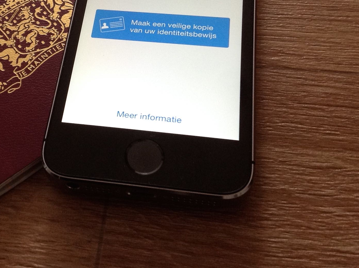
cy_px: 35
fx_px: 673
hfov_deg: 29.4
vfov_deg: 22.1
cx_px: 91
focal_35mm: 65
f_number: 2.4
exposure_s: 1/15
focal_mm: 4.28
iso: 100
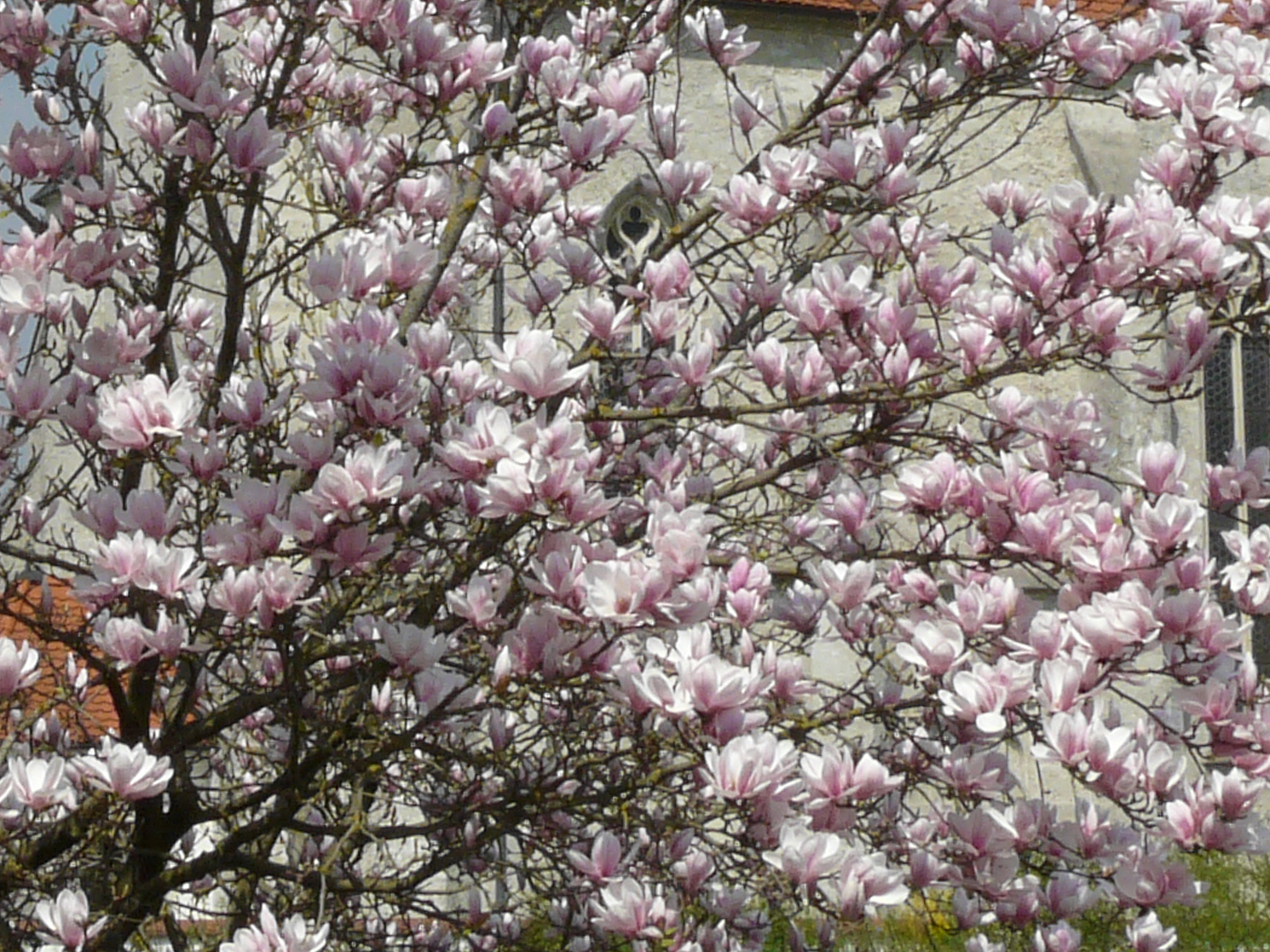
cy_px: 2
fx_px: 5245
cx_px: 306
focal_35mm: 143
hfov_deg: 13.8
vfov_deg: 10.3
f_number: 7.1
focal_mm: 7.5
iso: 100
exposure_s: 1/500
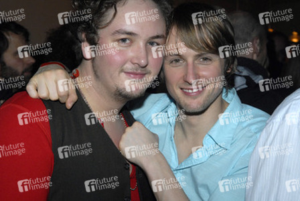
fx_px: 476
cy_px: 100
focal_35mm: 57
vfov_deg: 23.9
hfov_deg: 35.0
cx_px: 150
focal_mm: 38
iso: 800
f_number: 5.6
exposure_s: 1/60
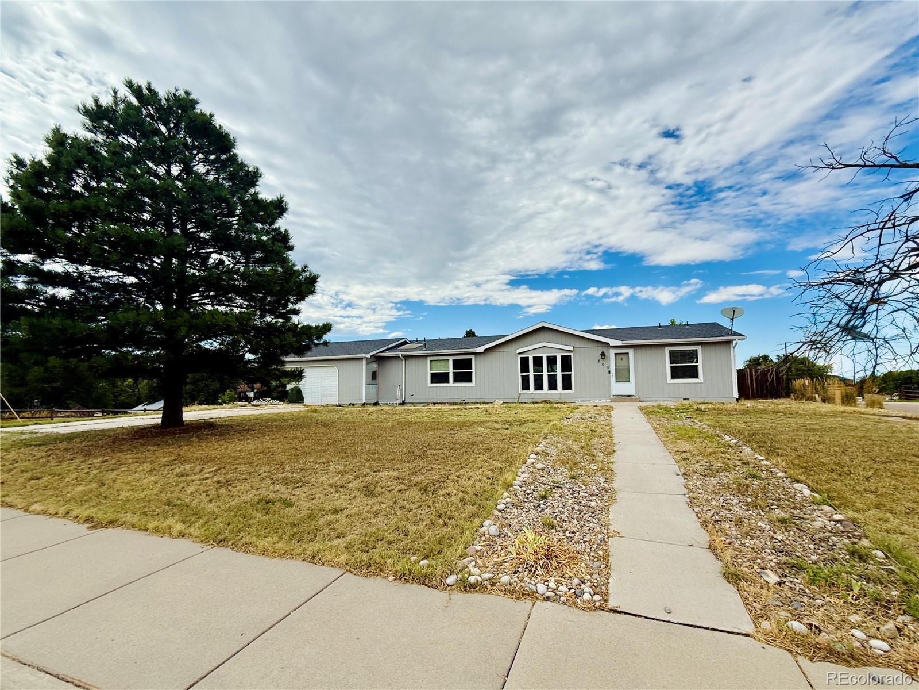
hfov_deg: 102.1
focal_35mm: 14
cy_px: 345
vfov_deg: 85.7
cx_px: 460
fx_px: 372
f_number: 2.2
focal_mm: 2.22
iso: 50
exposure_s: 1/2237
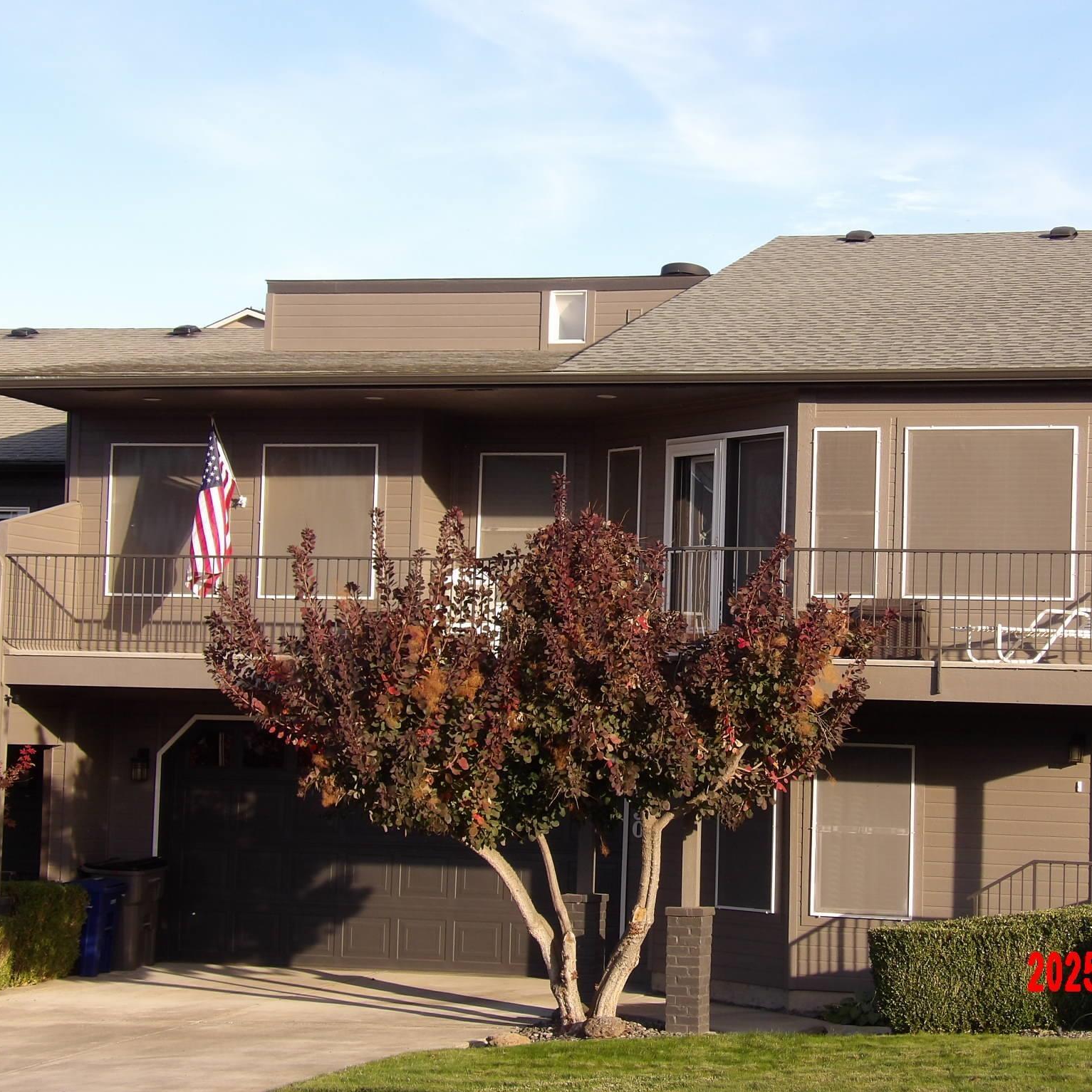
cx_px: 714
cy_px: 546
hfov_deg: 20.3
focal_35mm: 85
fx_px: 3034
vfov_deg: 20.4
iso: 100
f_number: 4.1
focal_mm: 13
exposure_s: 1/319
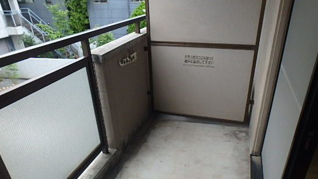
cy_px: 130
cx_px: 167
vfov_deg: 41.8
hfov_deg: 69.8
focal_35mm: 27
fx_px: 228
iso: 125
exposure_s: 1/160
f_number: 3.5
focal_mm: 3.7
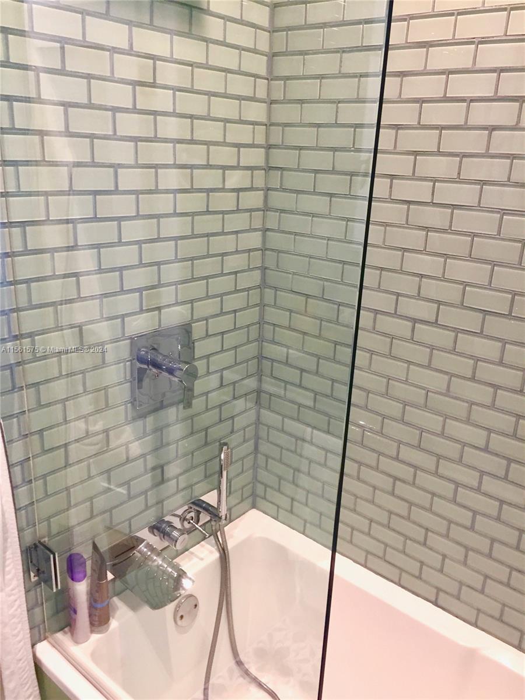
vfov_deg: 61.7
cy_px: 350
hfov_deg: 48.2
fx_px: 586
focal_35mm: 29
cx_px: 262
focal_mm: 4.15
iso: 160
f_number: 2.2
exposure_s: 1/33
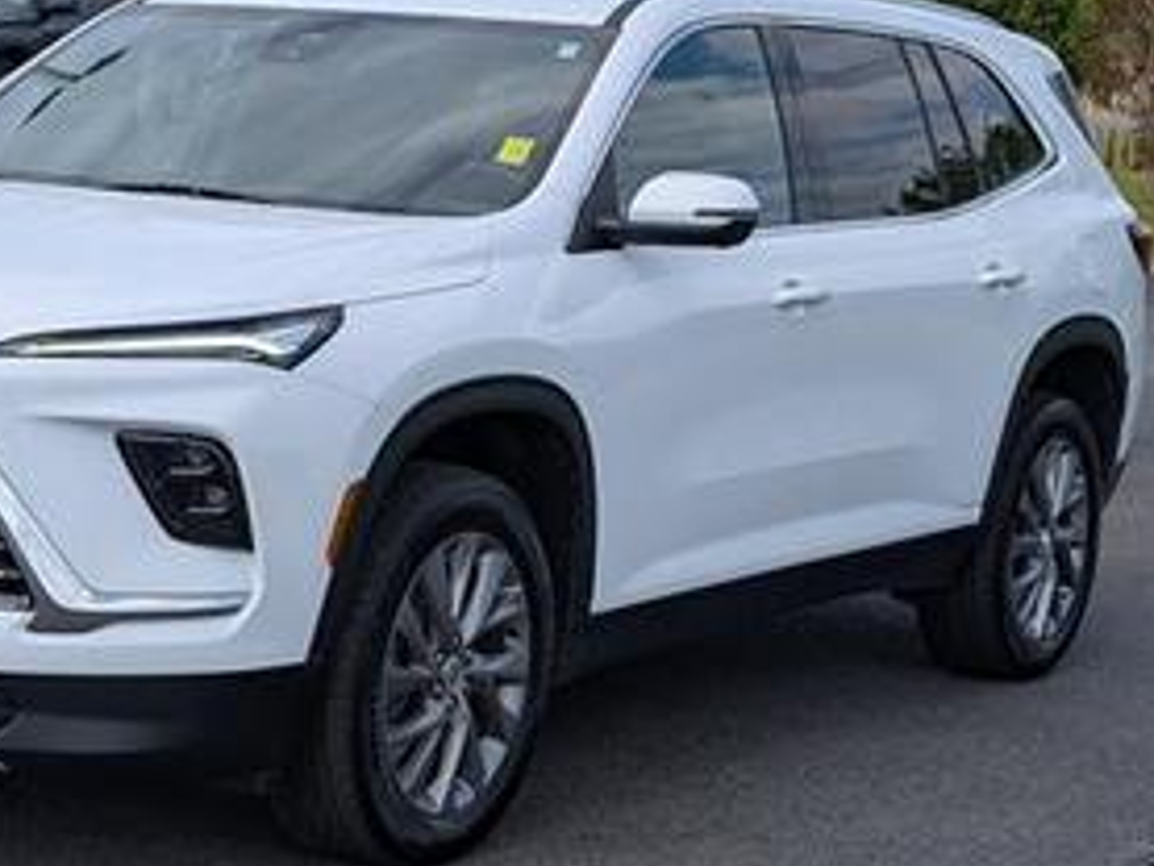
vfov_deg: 16.6
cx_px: 287
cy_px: 421
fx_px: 2968
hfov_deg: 21.8
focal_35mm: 89
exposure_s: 1/1250
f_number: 1.68
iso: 22
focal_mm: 6.9
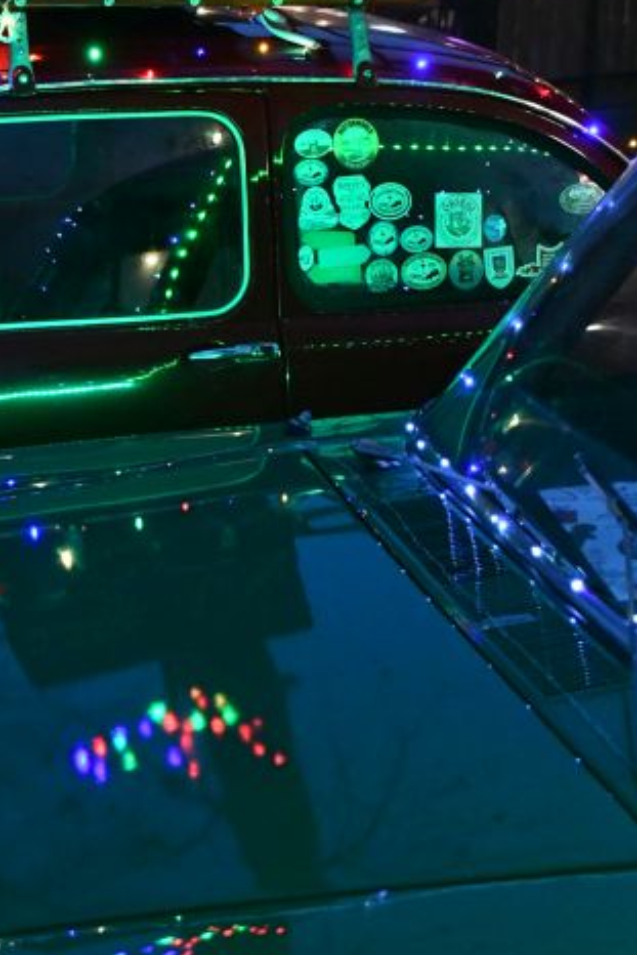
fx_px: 1856
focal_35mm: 70
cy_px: 299
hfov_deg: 19.4
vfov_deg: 28.6
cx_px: 180
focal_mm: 23
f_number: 3.8
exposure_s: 1/60
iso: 7200
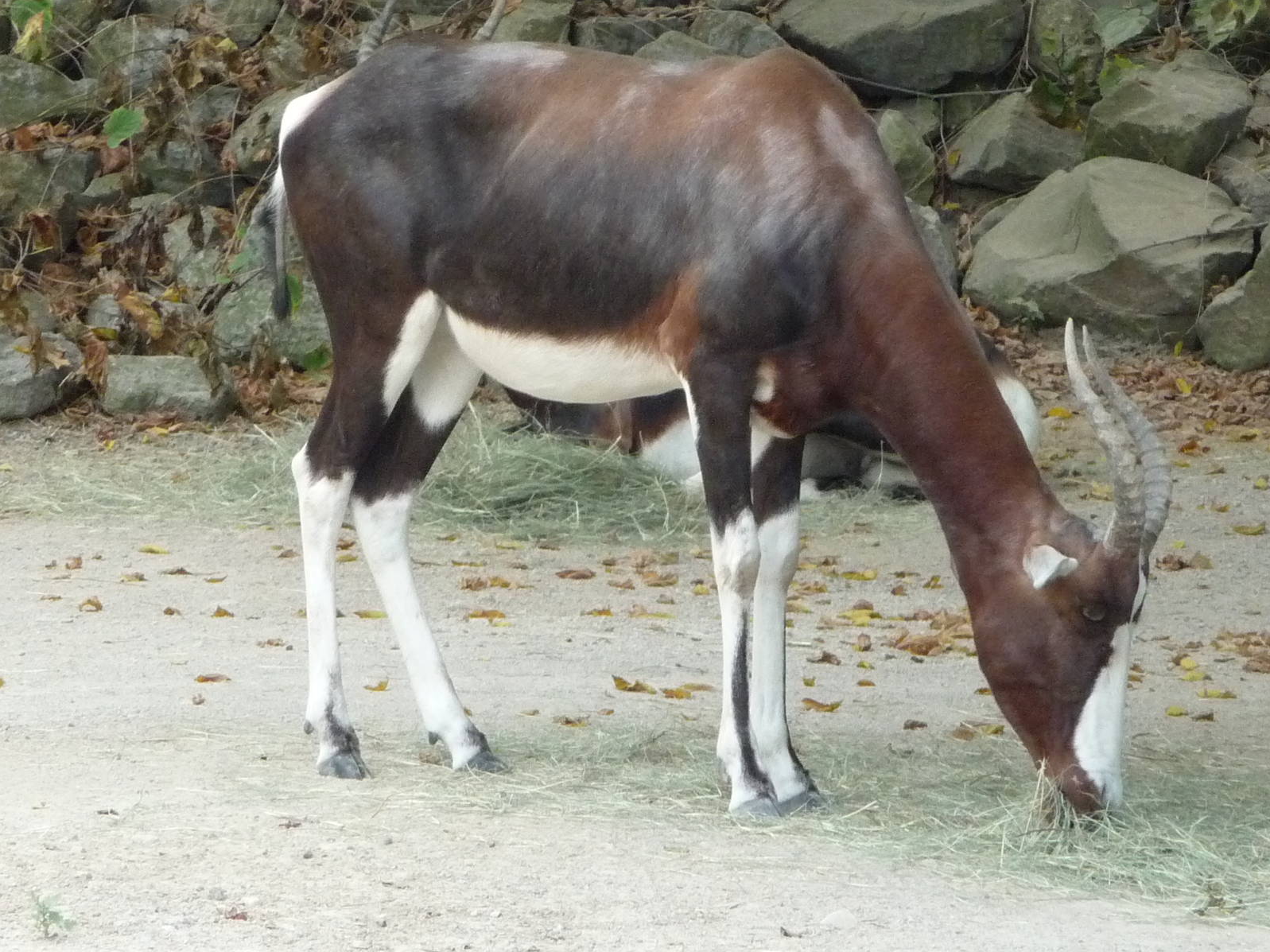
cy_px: 476
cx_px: 635
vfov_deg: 3.1
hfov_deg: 4.2
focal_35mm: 473
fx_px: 17350
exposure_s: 1/250
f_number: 4.9
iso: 400
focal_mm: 47
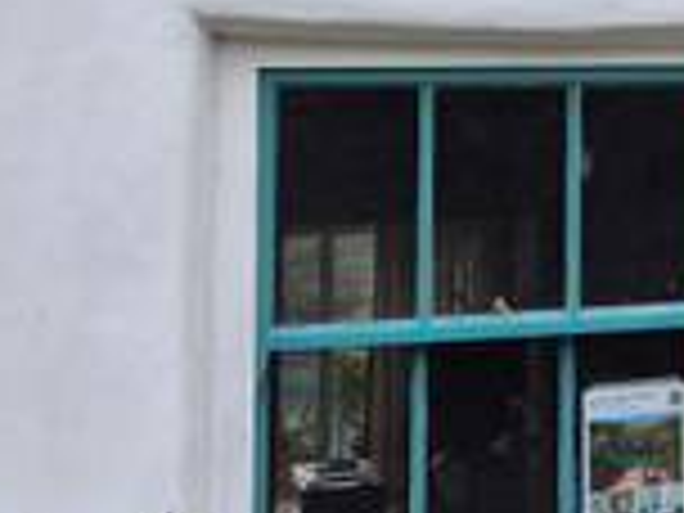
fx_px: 2154
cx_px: 990
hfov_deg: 16.6
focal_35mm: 109
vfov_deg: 13.3
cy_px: -36
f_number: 1.8
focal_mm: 5.4
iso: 25
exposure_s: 1/714
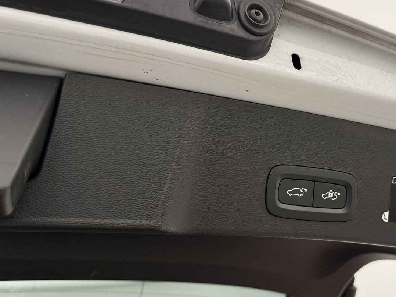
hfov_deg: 47.6
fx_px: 435
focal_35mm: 38
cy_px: 164
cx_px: 283
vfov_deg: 37.7
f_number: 1.78
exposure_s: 1/100
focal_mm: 6.76
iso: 160
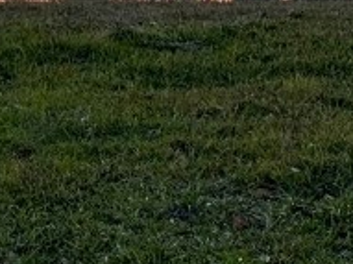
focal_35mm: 258
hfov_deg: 7.5
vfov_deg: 5.7
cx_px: -275
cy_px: -114
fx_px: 2629
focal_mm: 6.76
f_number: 1.78
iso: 64
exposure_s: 1/582
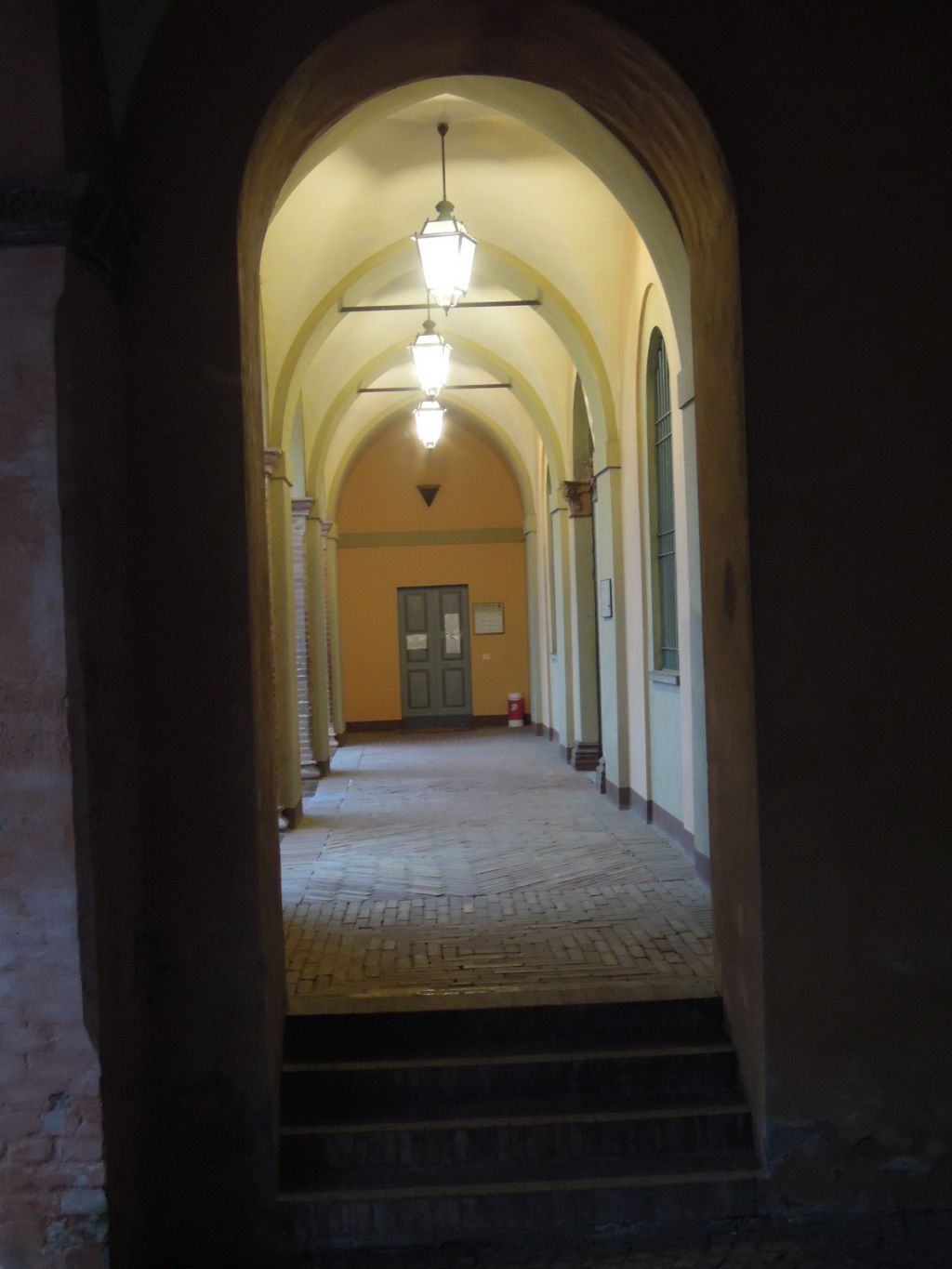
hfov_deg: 29.1
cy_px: 634
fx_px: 1833
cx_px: 476
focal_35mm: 50
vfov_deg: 38.2
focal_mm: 9
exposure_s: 1/15
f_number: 3.7
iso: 640
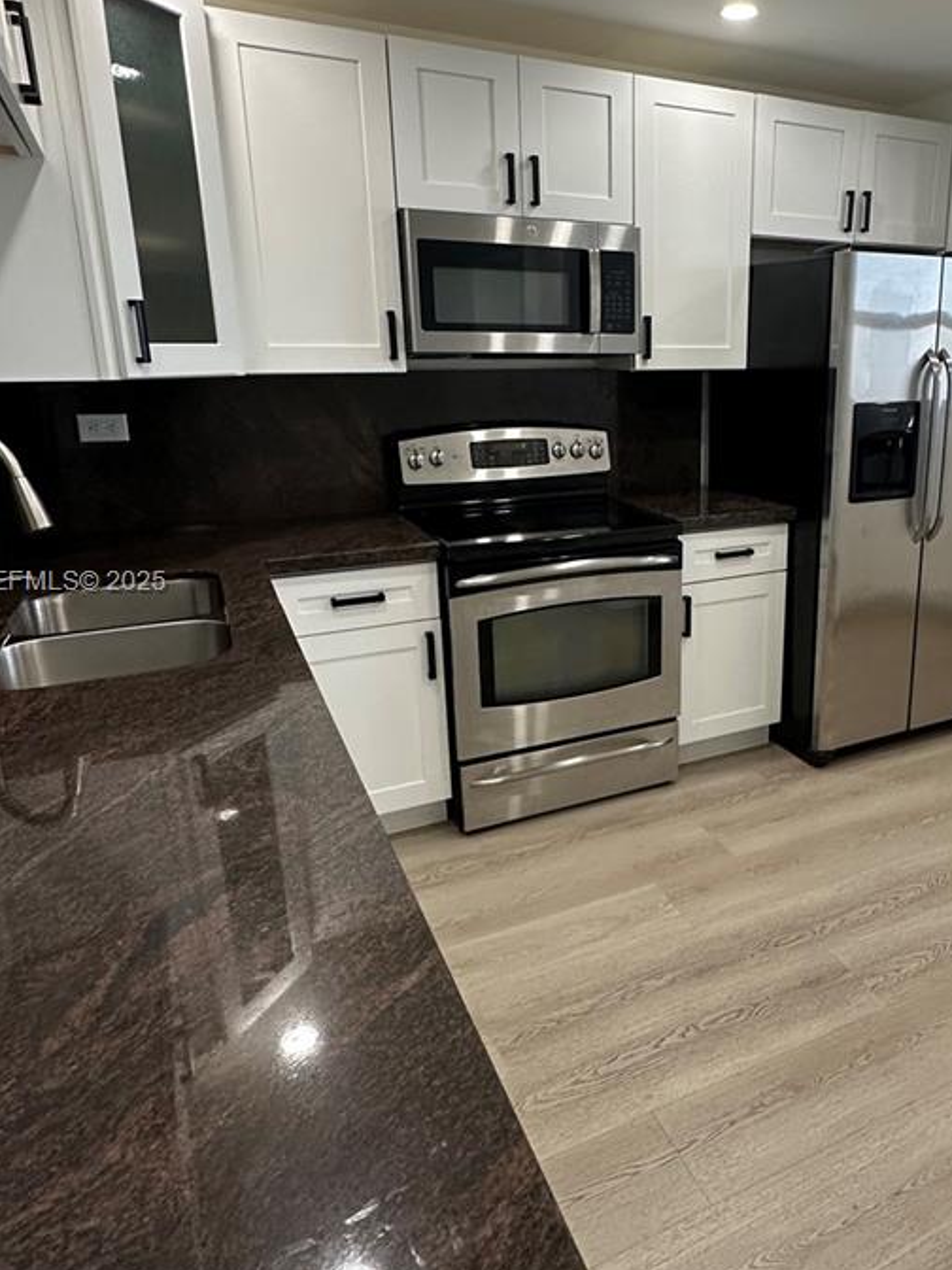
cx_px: 667
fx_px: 917
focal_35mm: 25
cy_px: 584
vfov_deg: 69.3
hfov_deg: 53.3
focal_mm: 2.22
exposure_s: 1/120
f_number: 2.2
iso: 250
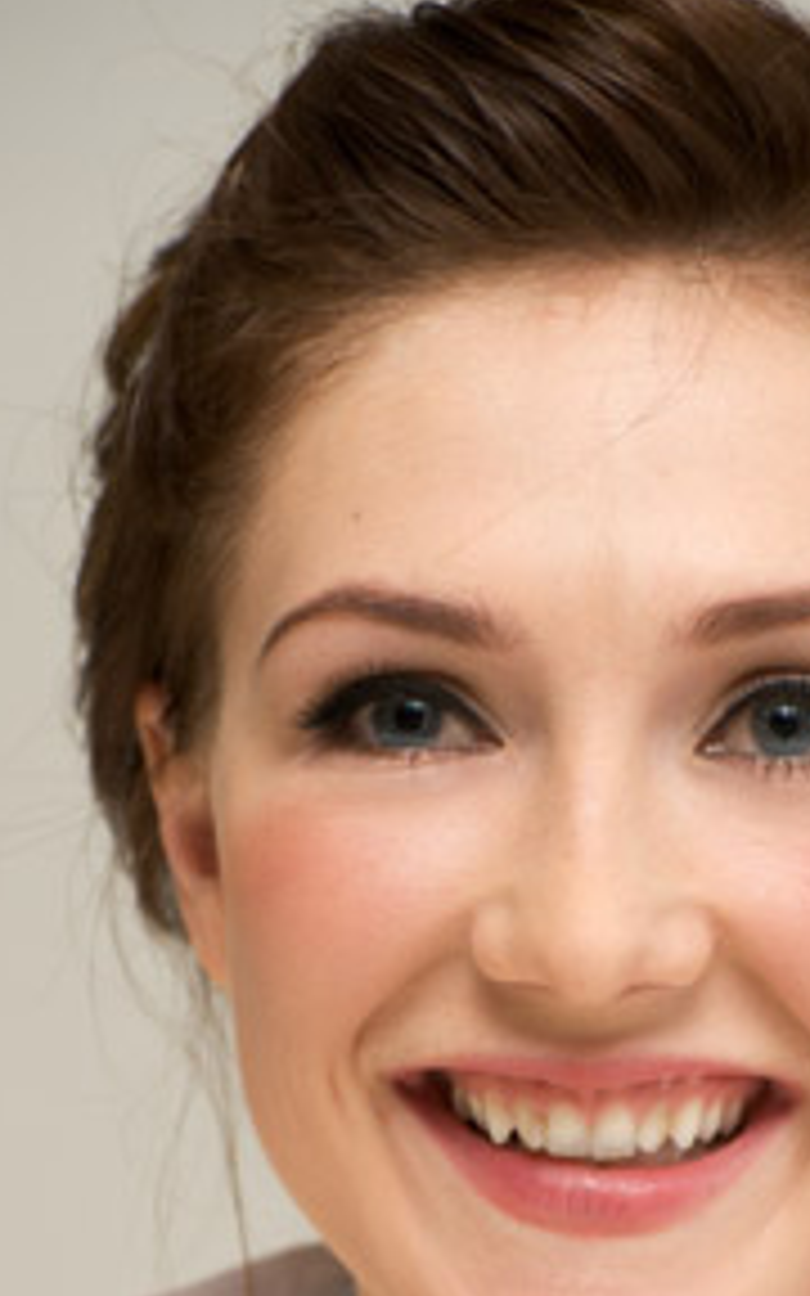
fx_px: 10102
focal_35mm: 286
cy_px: 1287
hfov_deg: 4.6
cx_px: 578
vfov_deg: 7.3
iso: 400
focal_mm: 135
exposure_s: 1/60
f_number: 8
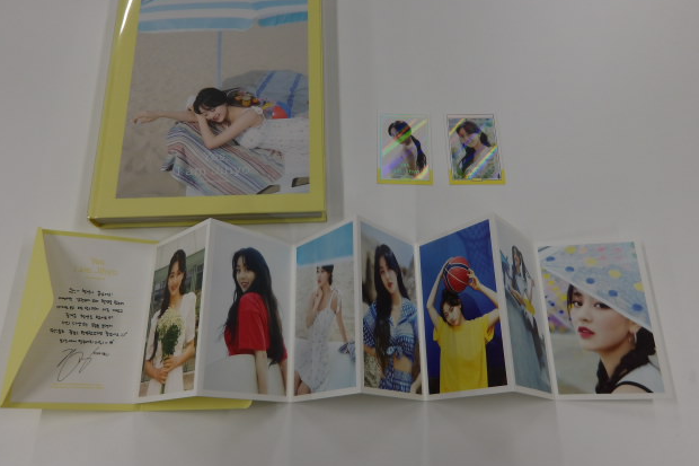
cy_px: 200
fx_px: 563
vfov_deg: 44.8
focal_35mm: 29
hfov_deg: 63.7
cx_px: 339
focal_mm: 4.9
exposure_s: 1/118
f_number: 3
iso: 100
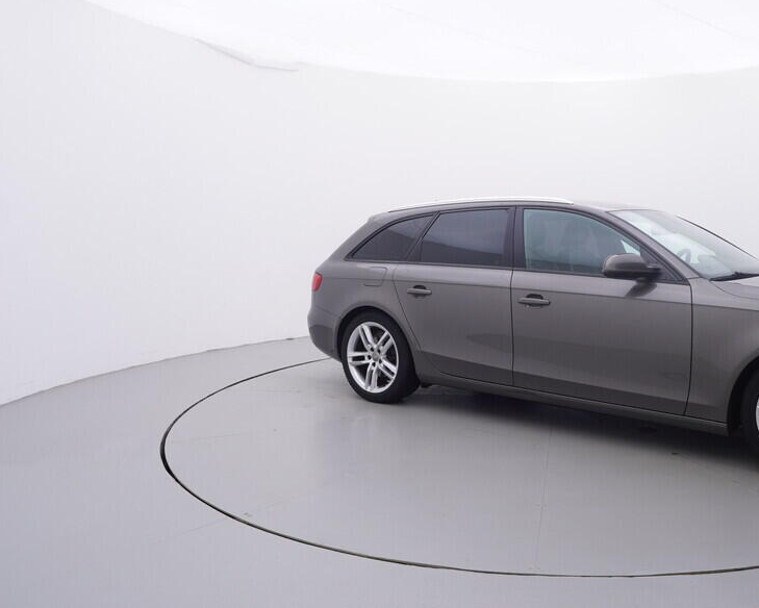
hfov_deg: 58.0
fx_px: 667
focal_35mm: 30
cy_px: 309
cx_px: 507
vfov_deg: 49.0
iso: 200
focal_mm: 15
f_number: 5
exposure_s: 1/80
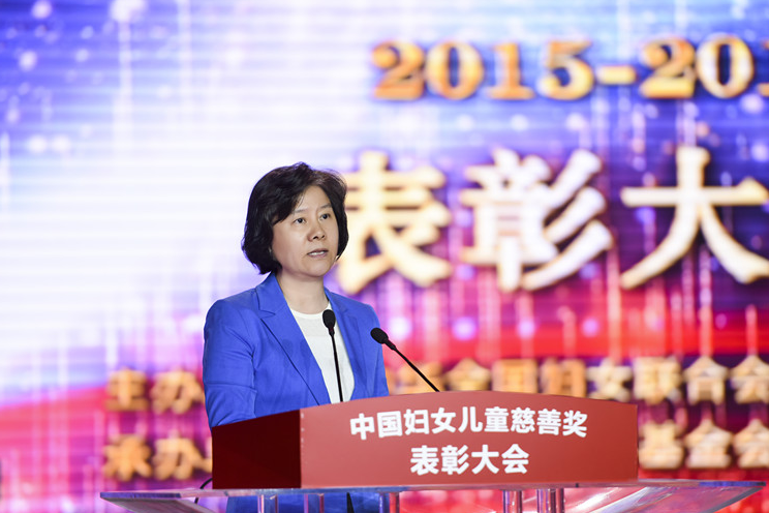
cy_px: 271
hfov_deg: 9.6
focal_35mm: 215
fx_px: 4592
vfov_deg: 6.4
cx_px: 407
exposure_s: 1/200
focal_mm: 200
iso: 320
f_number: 2.8
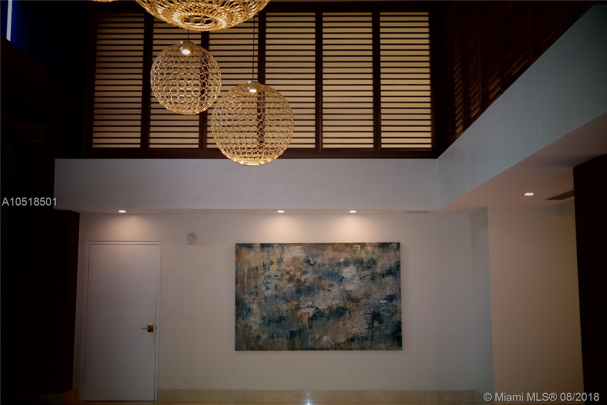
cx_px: 304
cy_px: 202
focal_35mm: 38
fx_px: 641
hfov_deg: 50.7
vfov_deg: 35.0
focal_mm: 25
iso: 400
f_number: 4
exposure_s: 1/50
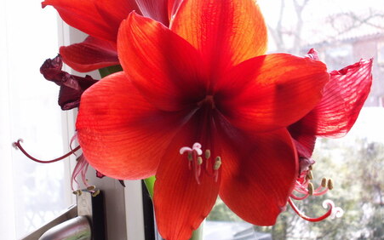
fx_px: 565
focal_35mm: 54
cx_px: 195
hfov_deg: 37.5
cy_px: 106
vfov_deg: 24.0
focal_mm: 8.39
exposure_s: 1/40
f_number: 3.2
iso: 100
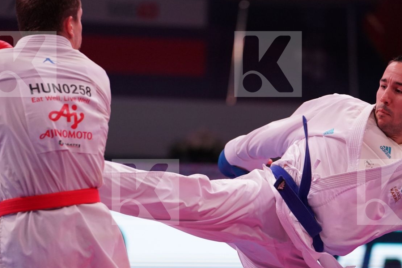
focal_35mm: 324
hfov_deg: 6.4
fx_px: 3618
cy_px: 192
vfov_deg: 4.2
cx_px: 268
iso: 2500
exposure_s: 1/1000
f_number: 2.8
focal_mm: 200
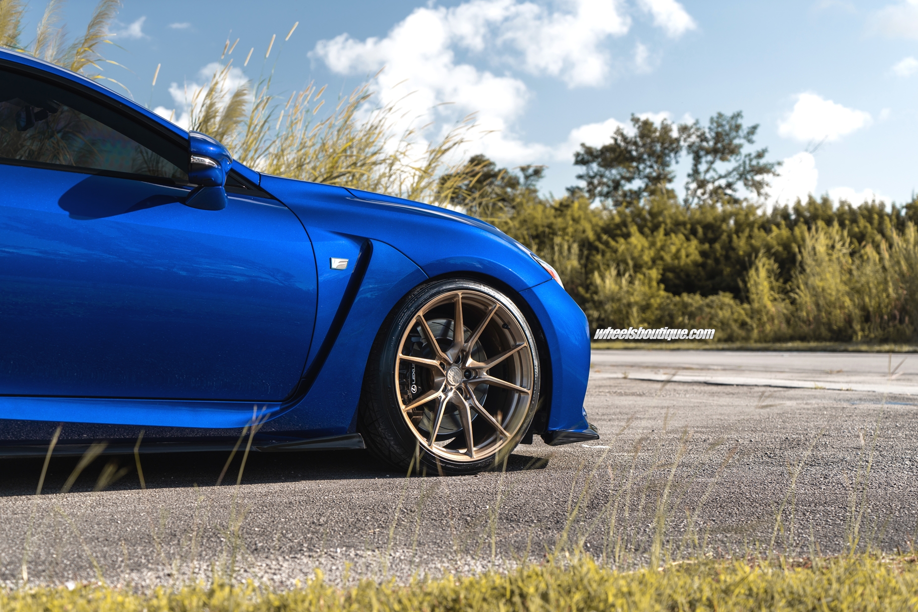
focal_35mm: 73
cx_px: 458
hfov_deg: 27.7
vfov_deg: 18.7
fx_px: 1861
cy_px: 312
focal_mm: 70
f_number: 5.6
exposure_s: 1/200
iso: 100
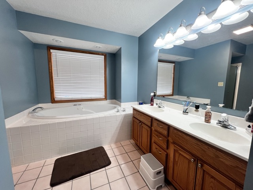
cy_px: 95
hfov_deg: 106.2
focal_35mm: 13
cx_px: 126
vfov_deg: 89.9
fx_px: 95
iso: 125
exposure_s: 1/120
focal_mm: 1.57
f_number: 1.8
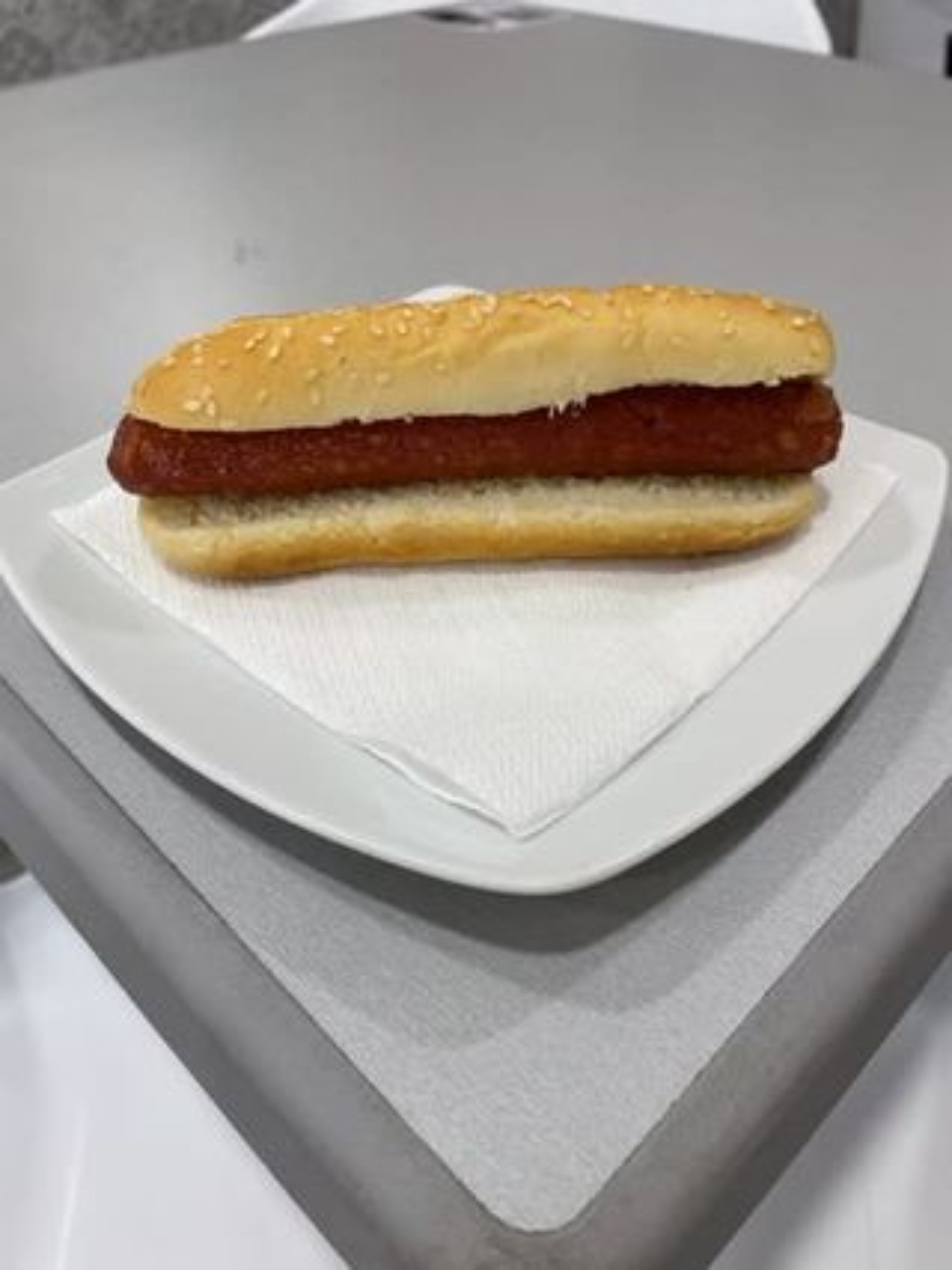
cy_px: 635
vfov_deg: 67.3
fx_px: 954
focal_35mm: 26
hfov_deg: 53.0
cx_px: 476
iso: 80
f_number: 1.6
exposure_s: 1/50
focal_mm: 4.2
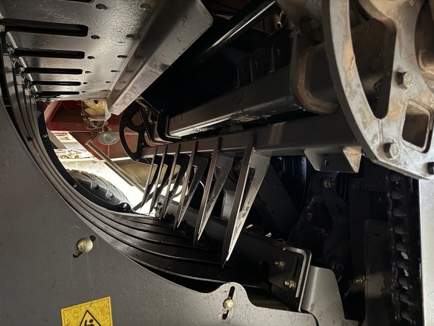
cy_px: 163
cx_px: 217
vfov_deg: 56.8
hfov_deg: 71.6
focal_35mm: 24
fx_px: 301
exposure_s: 1/13
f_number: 1.78
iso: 1000
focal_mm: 6.76
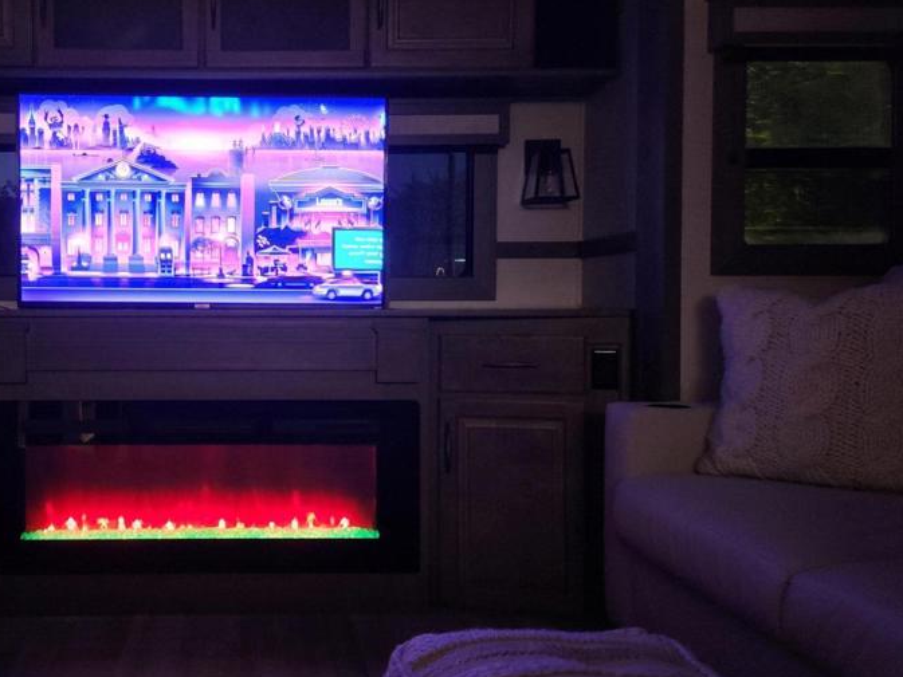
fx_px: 913
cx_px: 262
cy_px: 339
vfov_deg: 40.7
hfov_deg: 51.1
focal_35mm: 35
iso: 500
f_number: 1.8
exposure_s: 1/25
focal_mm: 5.4
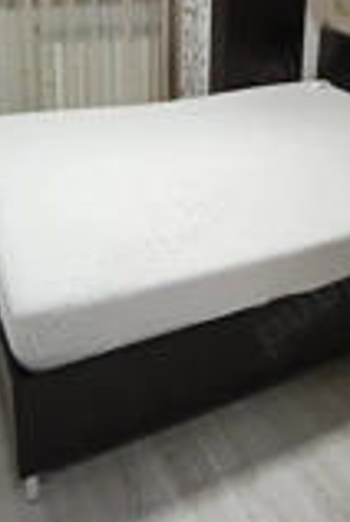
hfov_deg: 31.7
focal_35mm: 42
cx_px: 244
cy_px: 69
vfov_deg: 43.1
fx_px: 610
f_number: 2.2
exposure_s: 1/25
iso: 400
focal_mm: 1.68
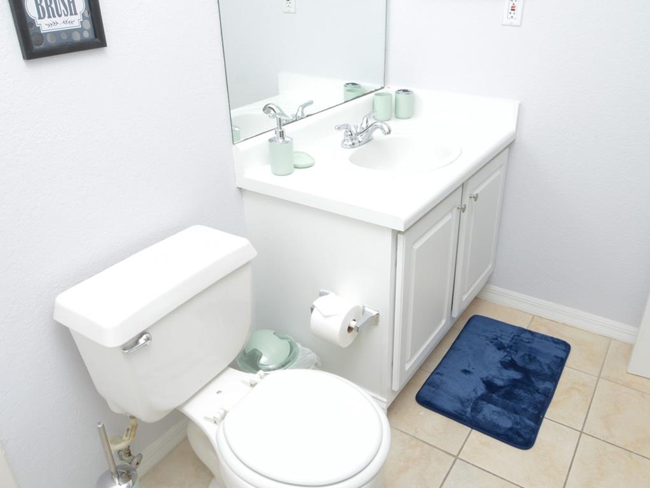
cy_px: 244
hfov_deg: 65.3
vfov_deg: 51.4
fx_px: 507
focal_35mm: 27
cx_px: 336
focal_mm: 12
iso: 200
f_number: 9
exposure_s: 1/100
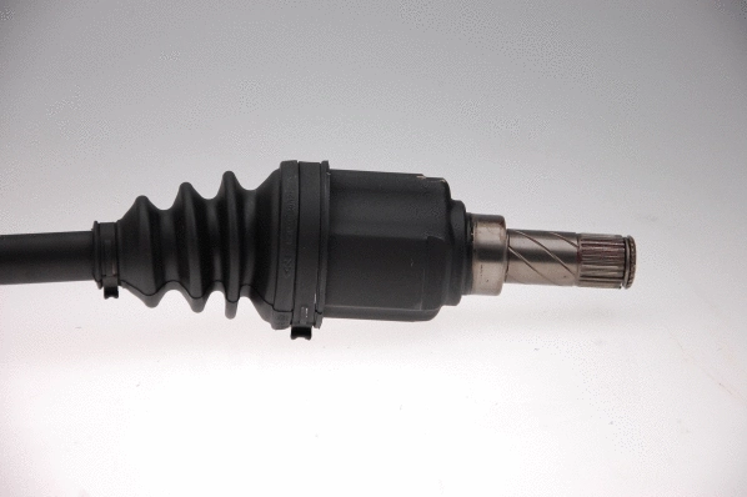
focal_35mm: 120
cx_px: 374
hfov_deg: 17.1
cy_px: 248
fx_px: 2489
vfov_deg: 11.4
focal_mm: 80
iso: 400
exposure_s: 1/400
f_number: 5.6
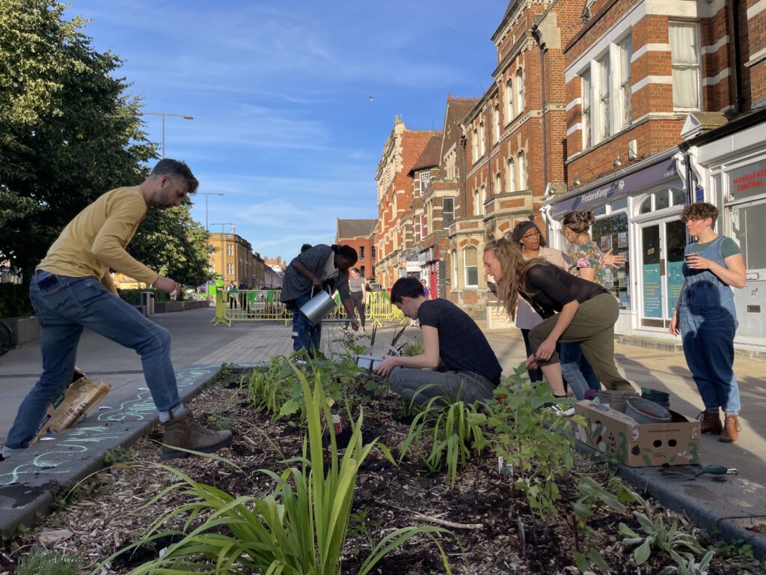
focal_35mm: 26
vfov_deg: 53.1
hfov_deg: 67.3
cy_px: 288
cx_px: 383
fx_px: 575
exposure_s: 1/2092
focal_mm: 4.2
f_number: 1.6
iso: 32
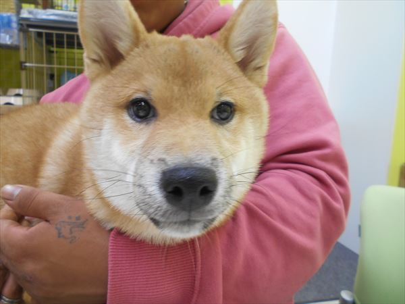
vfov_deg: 53.1
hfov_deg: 67.3
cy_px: 152
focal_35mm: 26
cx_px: 202
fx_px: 304
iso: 180
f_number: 3.2
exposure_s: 1/30
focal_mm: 4.6
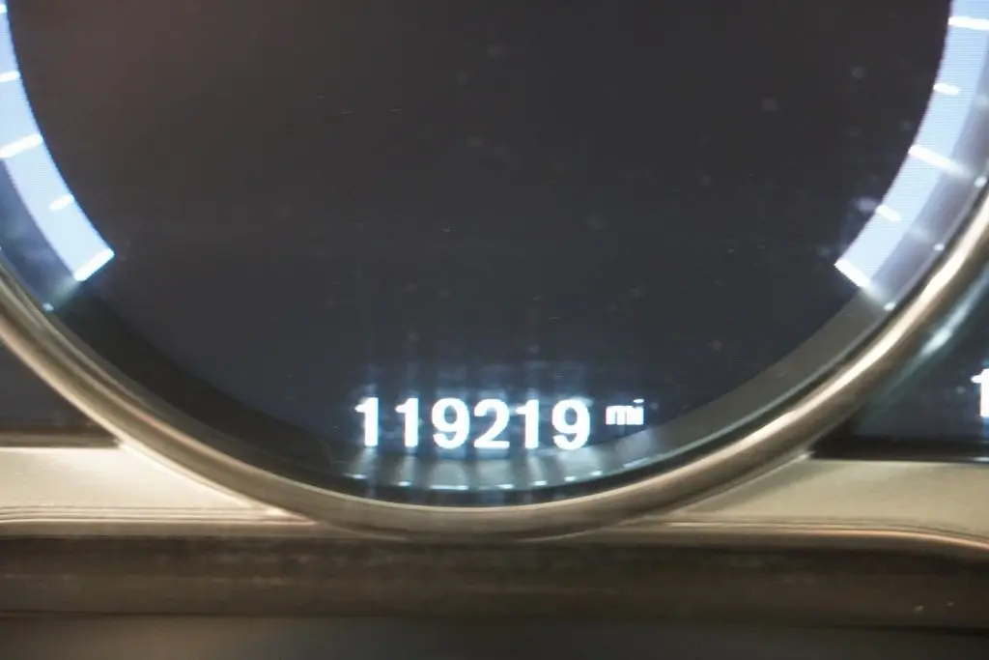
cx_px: 494
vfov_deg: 8.5
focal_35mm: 162
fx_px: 4451
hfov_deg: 12.7
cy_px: 330
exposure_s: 1/8
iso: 6400
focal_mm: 108
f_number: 5.6
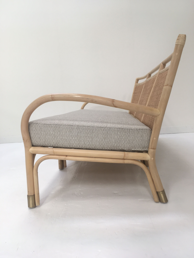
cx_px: 97
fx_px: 217
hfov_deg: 48.2
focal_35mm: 29
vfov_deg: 61.7
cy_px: 129
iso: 32
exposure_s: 1/50
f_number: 2.2
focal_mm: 4.15
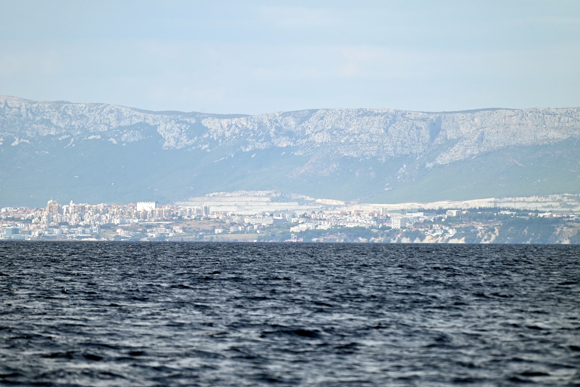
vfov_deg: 4.6
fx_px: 4834
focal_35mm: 300
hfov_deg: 6.9
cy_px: 194
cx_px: 290
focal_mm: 300
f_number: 5.6
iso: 250
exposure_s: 1/2500
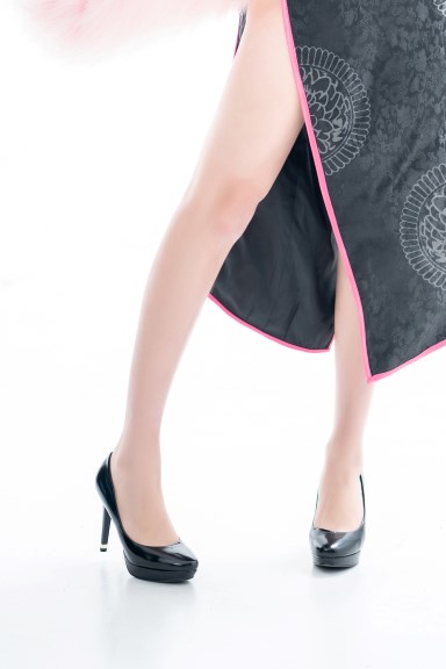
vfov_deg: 11.5
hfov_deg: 7.8
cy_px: 27
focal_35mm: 177
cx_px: 279
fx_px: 3289
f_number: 1.8
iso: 100
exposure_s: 1/250
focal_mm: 85
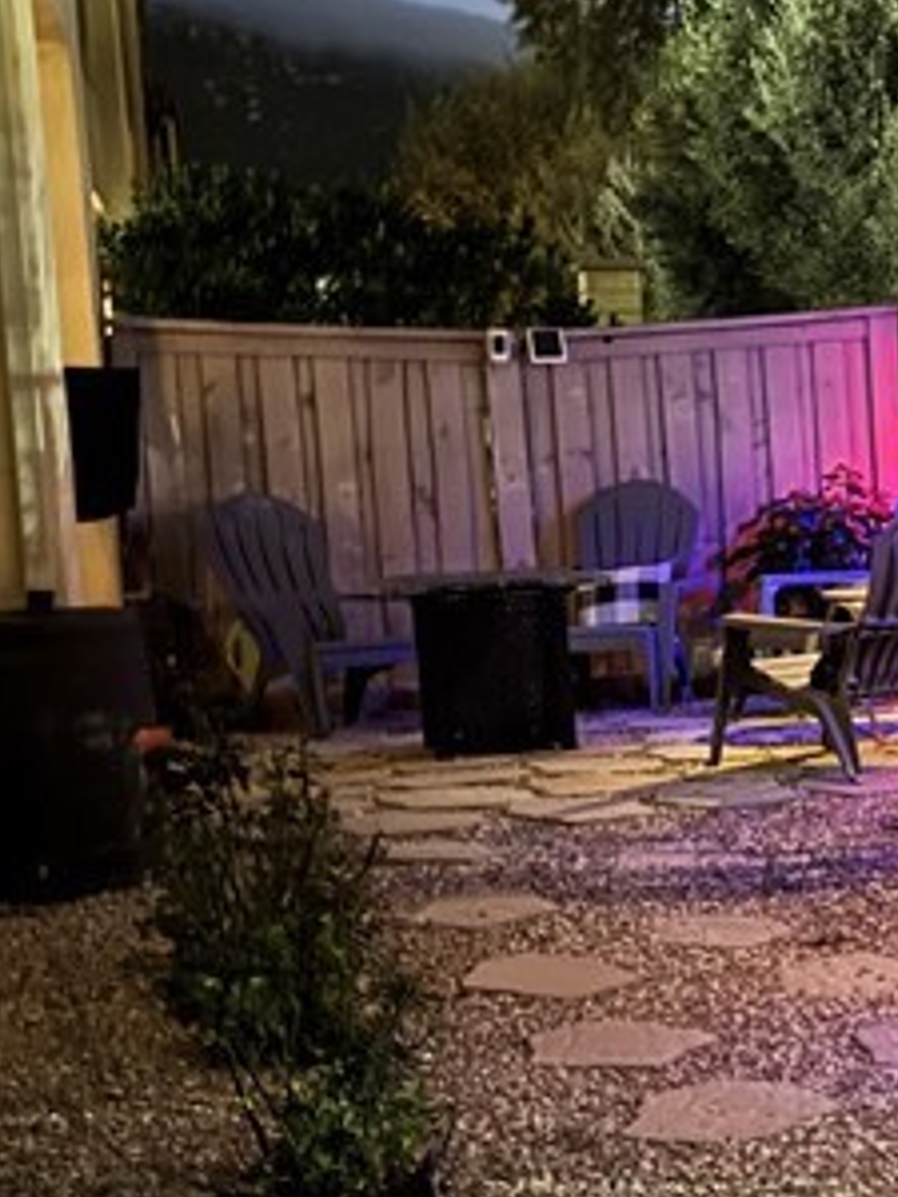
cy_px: 802
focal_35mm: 82
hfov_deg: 16.3
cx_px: 1385
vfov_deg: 23.7
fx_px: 2836
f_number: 1.78
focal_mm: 6.76
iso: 1600
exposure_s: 1/2
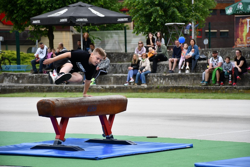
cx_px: 125
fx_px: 1042
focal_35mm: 150
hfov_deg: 13.7
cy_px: 84
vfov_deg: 9.2
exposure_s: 1/500
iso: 250
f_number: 5.6
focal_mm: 100
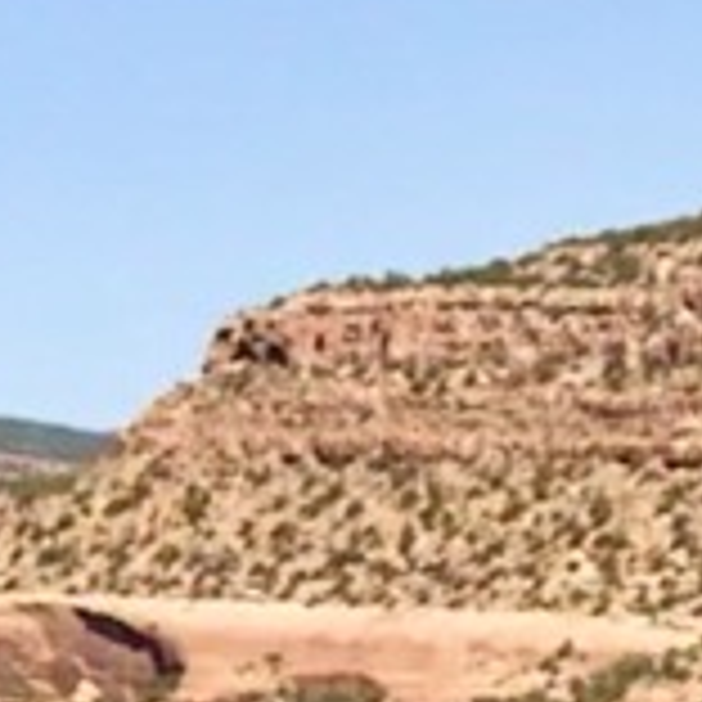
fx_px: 5919
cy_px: 778
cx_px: 801
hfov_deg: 6.7
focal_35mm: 258
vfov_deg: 6.8
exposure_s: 1/1259
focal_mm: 6.6
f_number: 2.8
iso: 20
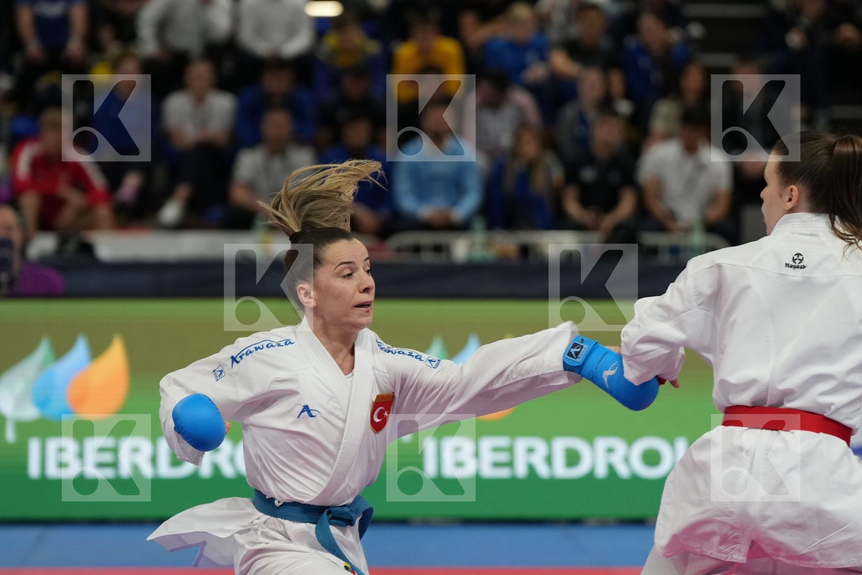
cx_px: 431
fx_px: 5100
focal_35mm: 213
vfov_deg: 6.4
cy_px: 288
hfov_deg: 9.7
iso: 2000
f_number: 2.8
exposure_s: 1/1000
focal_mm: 142
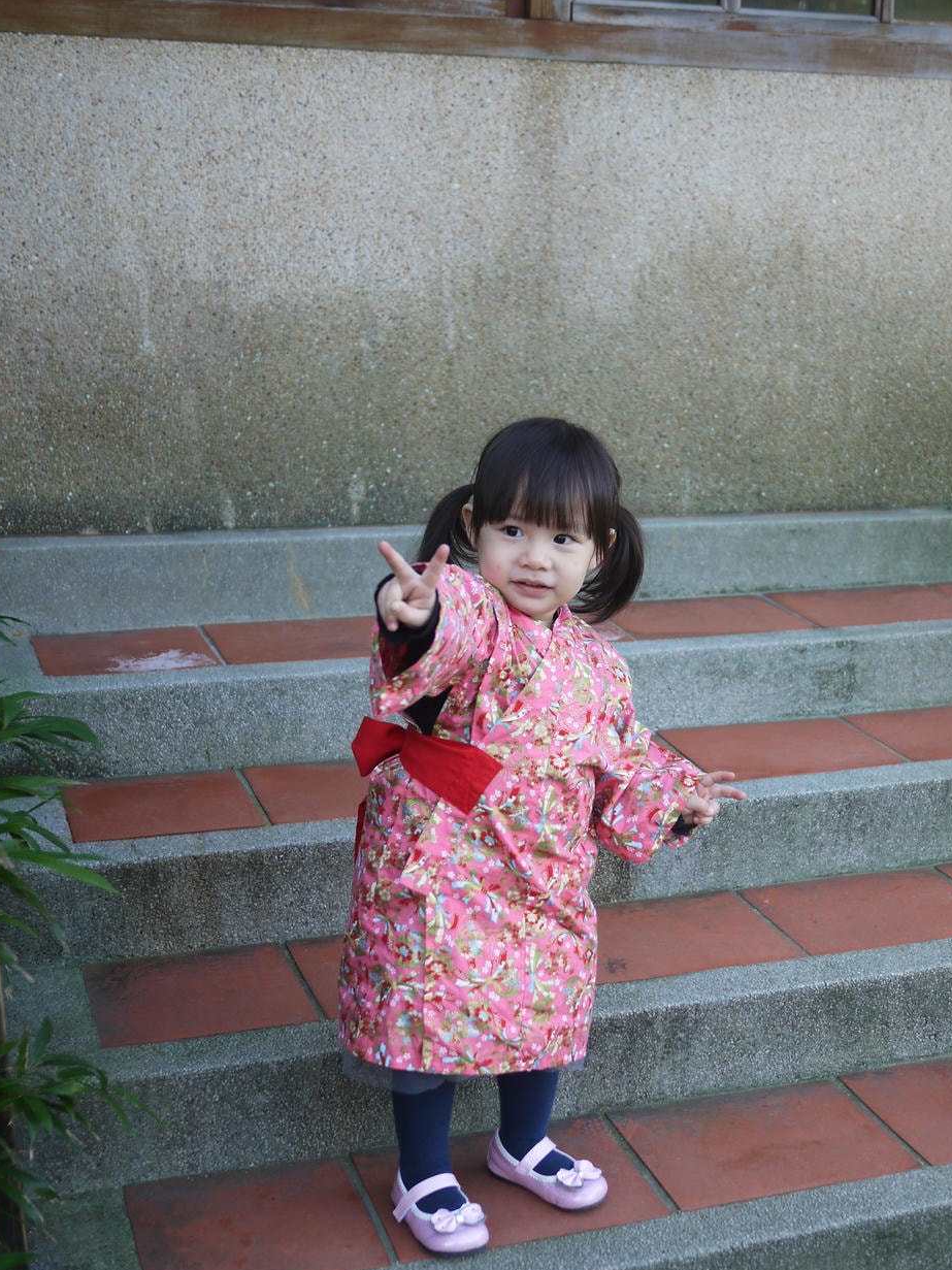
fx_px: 1907
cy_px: 774
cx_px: 592
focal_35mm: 52
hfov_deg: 27.9
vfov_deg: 36.7
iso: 160
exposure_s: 1/500
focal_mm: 20
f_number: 1.7
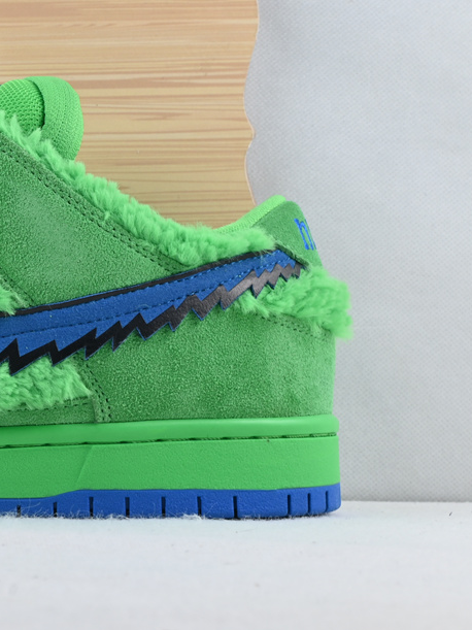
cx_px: -125
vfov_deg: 23.0
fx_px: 1546
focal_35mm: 85
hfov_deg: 16.5
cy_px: 322
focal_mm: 30
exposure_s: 1/15
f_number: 10
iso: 100
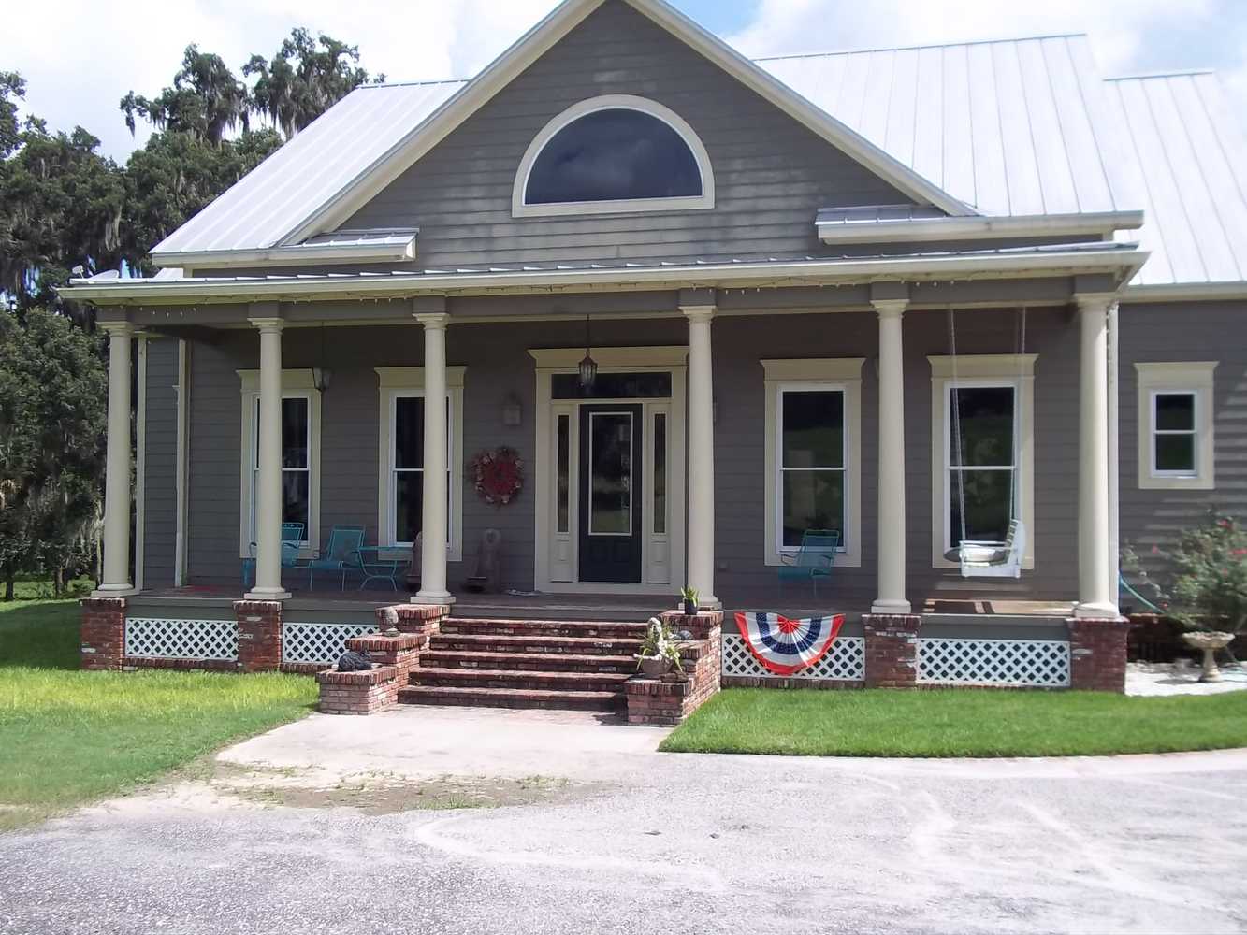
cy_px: 468
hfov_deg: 51.4
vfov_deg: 39.7
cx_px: 624
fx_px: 1297
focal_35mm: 36
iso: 80
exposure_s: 1/200
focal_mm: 6.5
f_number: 8
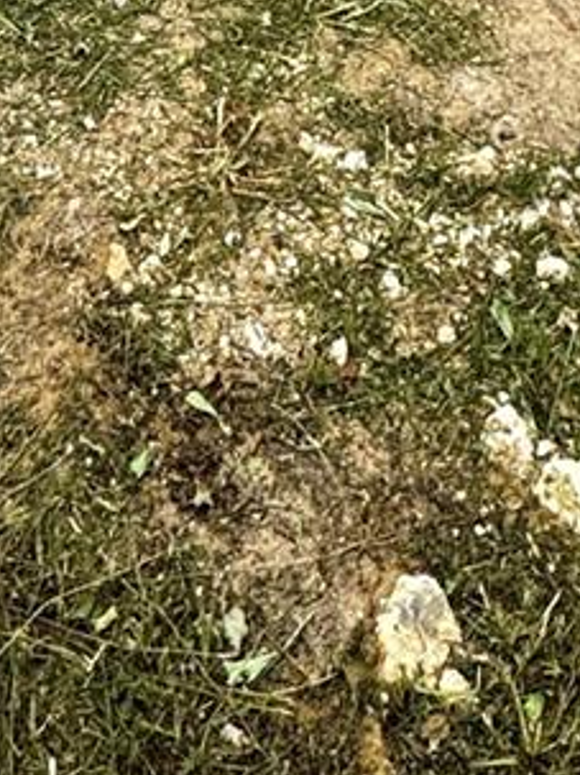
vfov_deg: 17.6
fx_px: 1587
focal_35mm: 71
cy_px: -839
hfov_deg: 20.6
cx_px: 427
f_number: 2.2
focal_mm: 2.22
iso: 40
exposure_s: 1/631
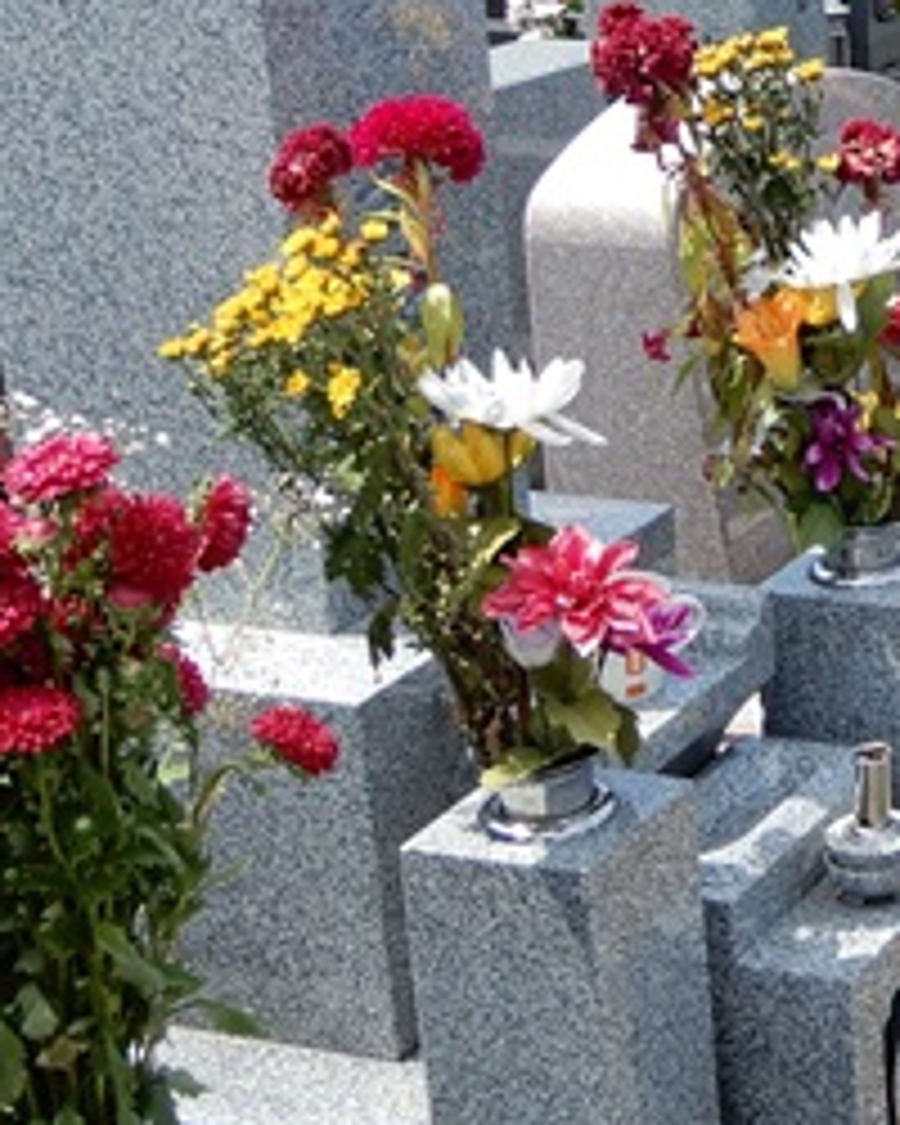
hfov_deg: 17.9
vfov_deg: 25.1
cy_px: 292
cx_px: 1408
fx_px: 2497
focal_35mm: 75
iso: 80
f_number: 3.4
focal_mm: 4.3
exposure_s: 1/800
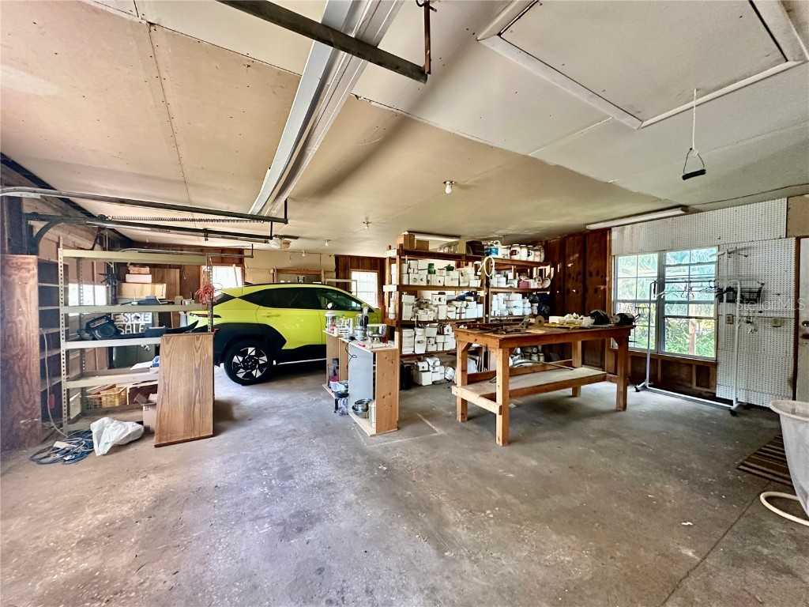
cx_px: 404
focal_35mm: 14
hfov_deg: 102.1
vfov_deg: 85.7
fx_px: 327
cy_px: 304
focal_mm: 2.22
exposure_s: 1/60
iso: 500
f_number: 2.2
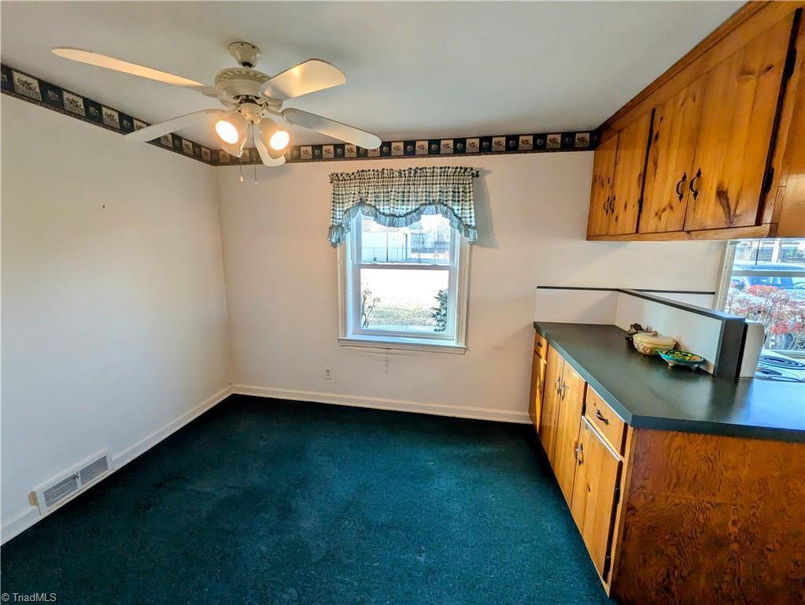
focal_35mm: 14
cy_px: 302
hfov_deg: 102.0
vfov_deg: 85.7
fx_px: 326
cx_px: 402
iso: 68
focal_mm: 1.83
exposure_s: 1/120
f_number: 2.2
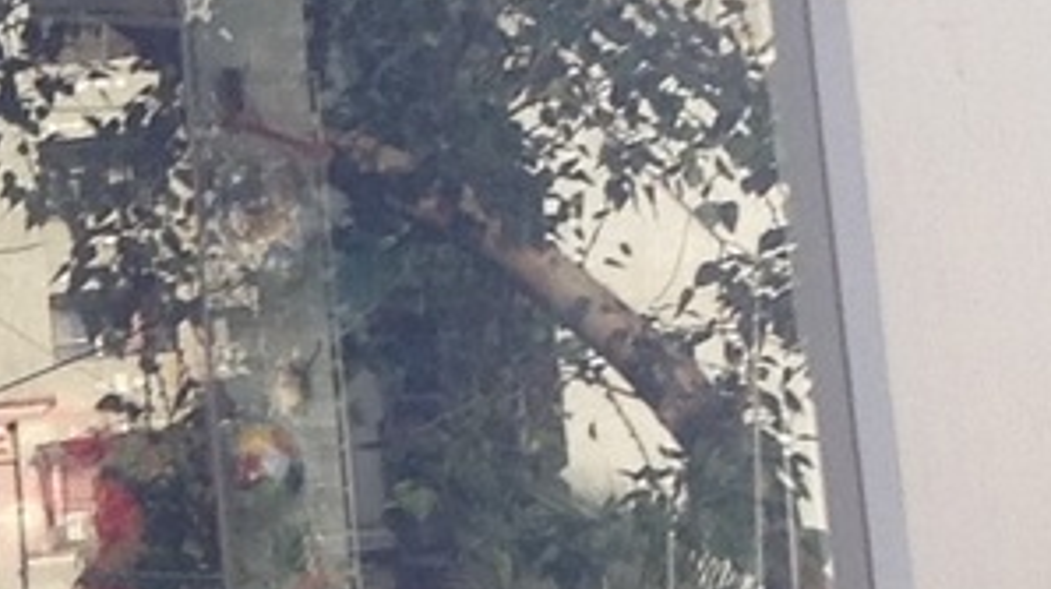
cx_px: -1086
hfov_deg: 9.1
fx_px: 6153
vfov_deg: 5.4
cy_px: 816
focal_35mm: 221
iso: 50
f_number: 2.4
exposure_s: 1/131
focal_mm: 4.28
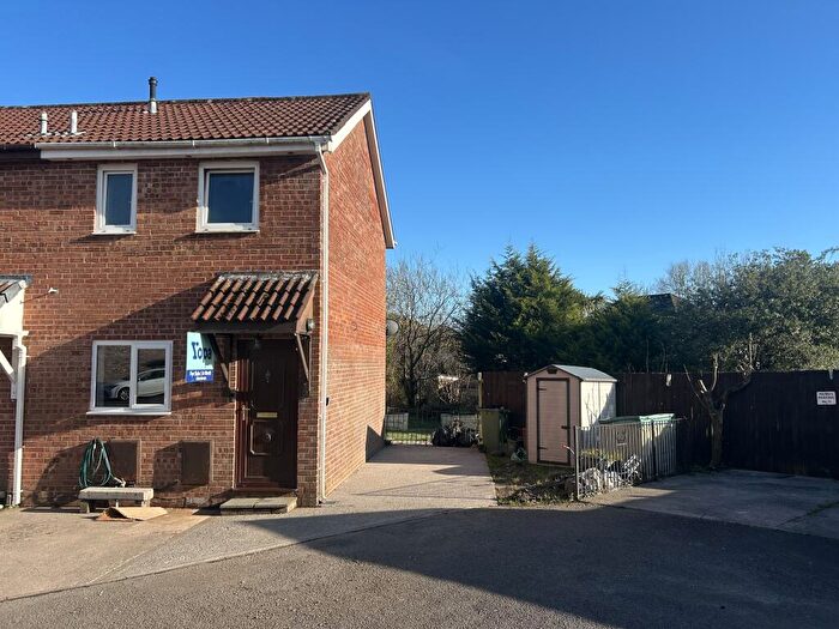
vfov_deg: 53.1
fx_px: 630
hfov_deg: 67.3
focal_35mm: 26
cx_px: 420
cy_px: 314
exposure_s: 1/2353
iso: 50
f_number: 1.5
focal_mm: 5.7
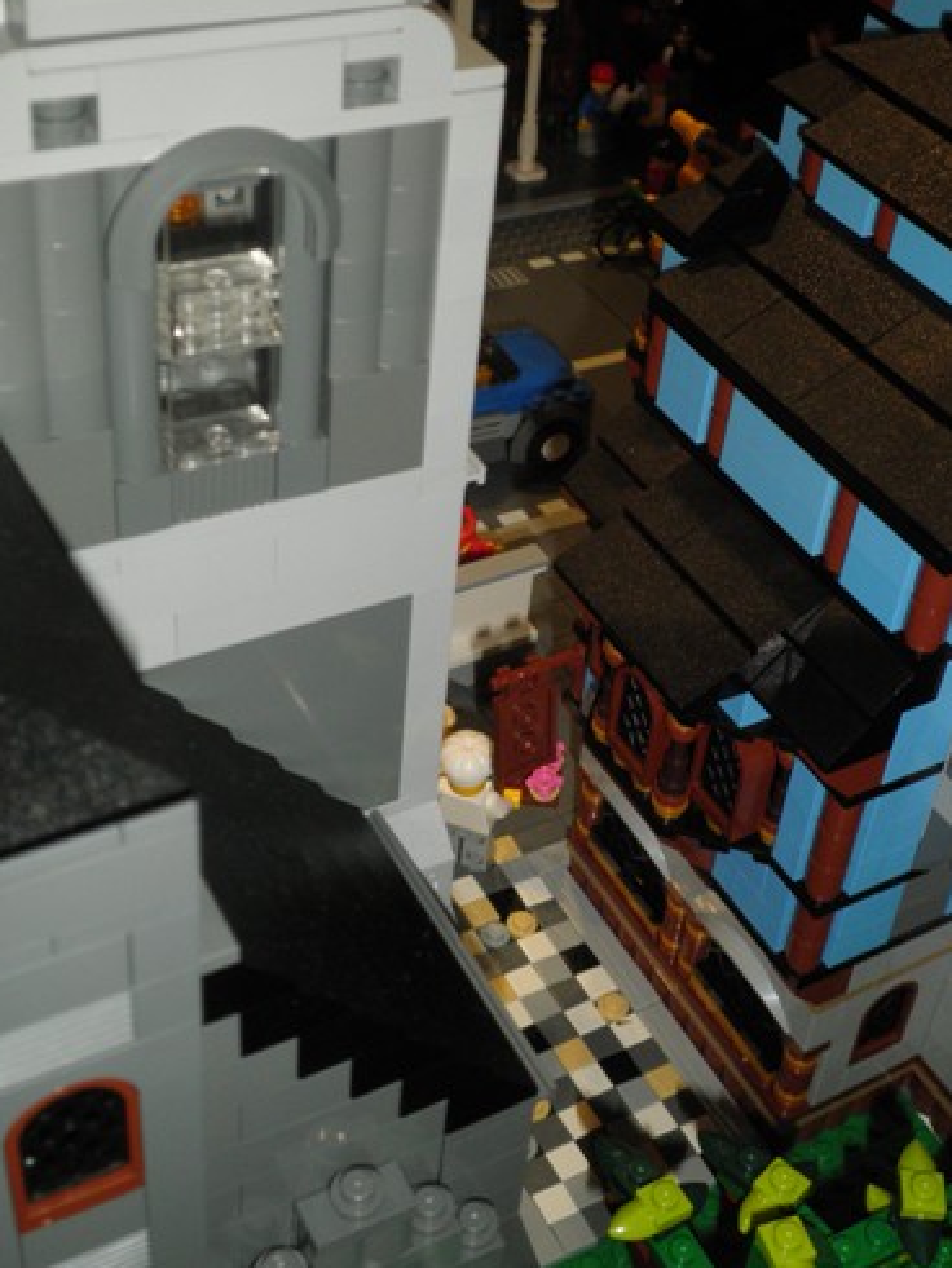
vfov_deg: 40.3
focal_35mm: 47
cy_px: 543
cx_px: 559
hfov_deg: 30.8
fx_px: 1722
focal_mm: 6.4
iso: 160
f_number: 3.1
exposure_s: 1/50
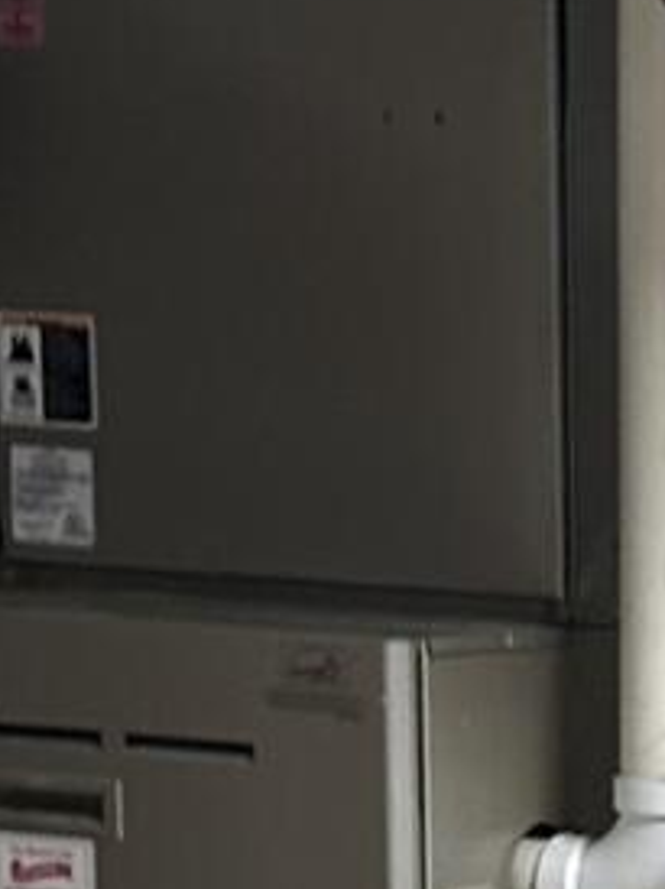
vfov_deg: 9.8
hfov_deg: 7.3
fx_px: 4874
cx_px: 1648
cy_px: 1635
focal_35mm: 190
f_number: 1.5
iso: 100
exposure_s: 1/60
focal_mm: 5.7
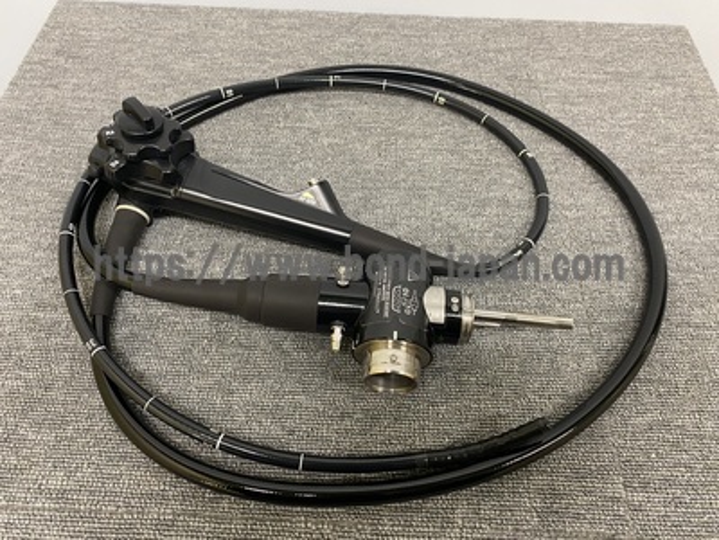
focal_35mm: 26
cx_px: 360
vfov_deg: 53.1
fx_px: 540
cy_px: 270
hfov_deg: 67.3
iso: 320
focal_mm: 4.25
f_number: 1.8
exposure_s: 1/60
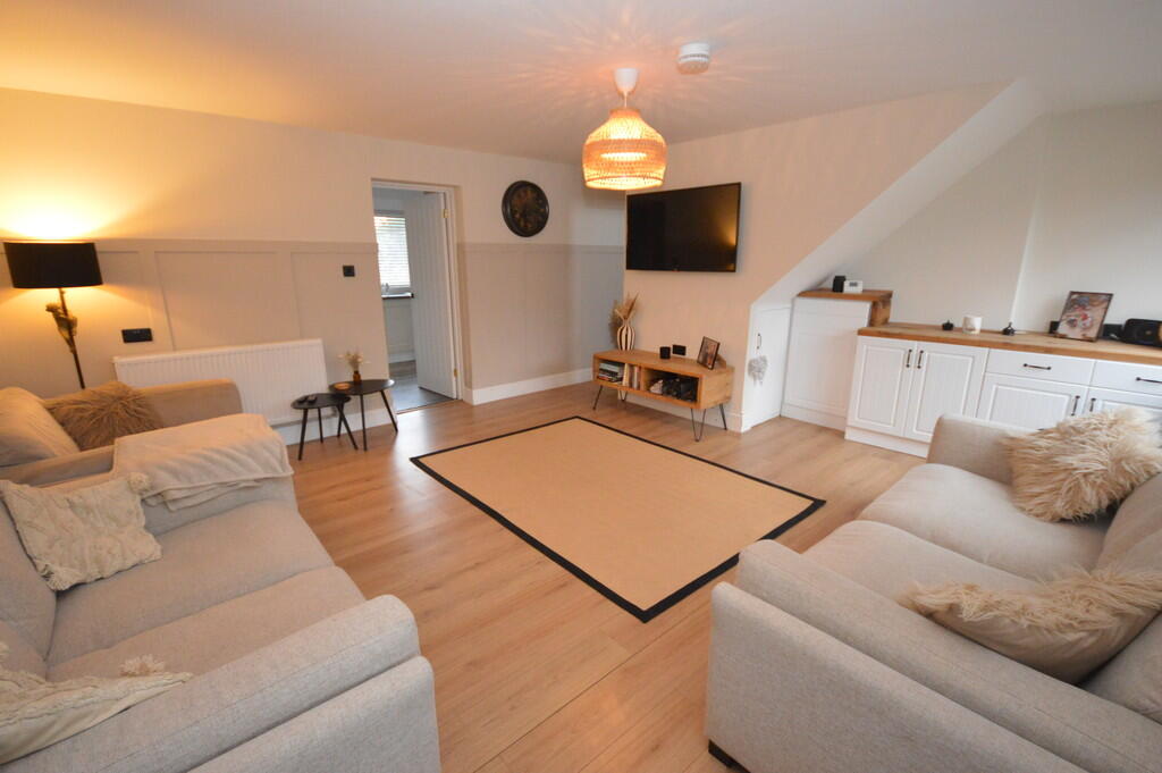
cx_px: 581
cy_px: 386
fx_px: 484
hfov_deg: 100.4
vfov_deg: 77.2
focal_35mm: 15
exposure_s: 1/60
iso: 3200
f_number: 4
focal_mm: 10
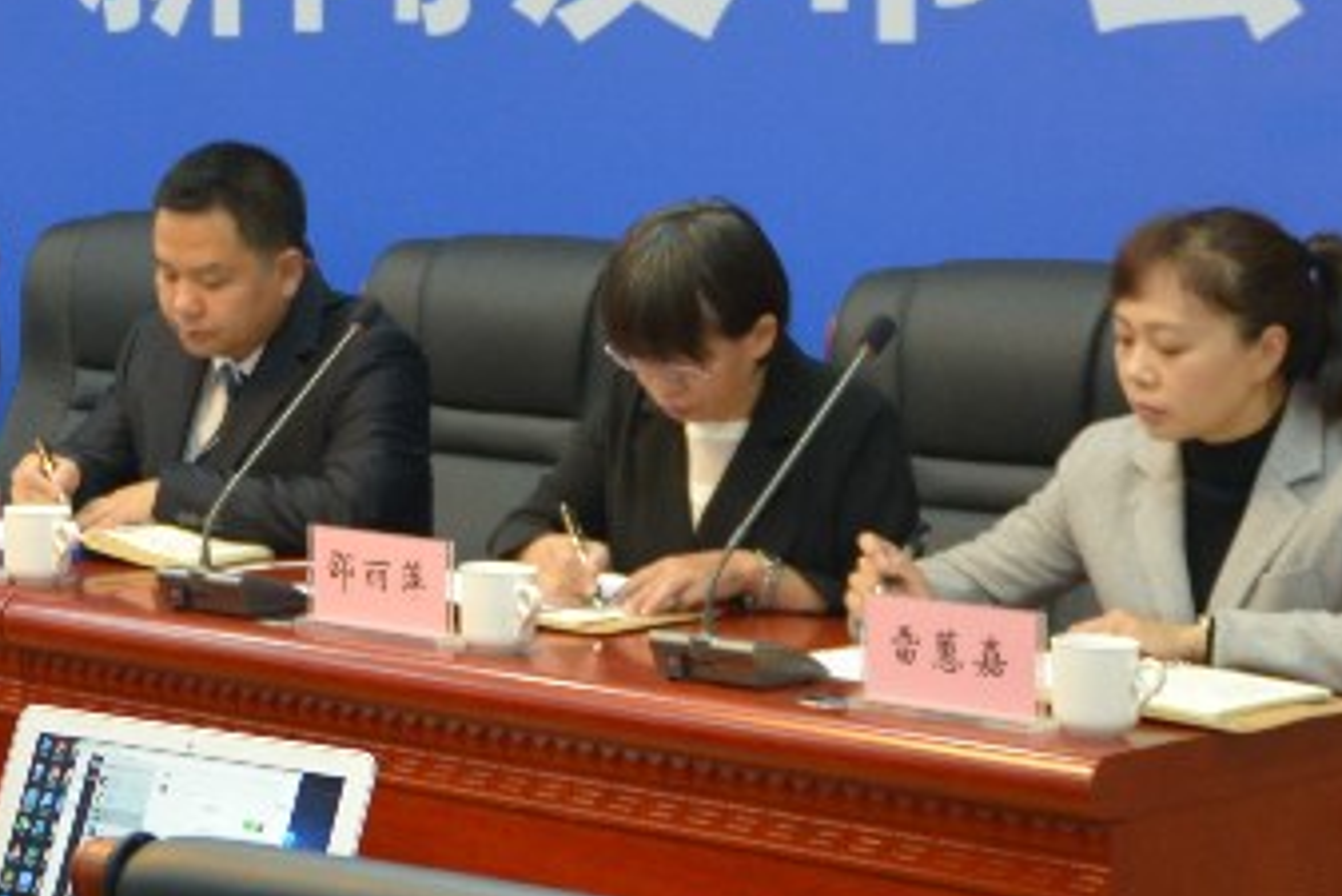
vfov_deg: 11.9
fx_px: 4251
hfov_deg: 16.8
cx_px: -458
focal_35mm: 114
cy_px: 26
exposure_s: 1/60
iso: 640
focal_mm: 24
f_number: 2.8
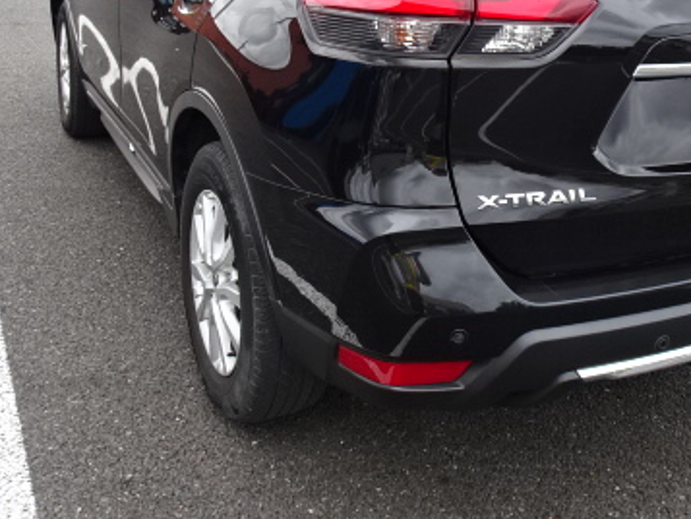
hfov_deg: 42.8
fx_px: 859
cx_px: 494
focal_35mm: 43
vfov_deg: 32.6
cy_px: 95
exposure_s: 1/250
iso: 100
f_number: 3.5
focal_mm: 4.1
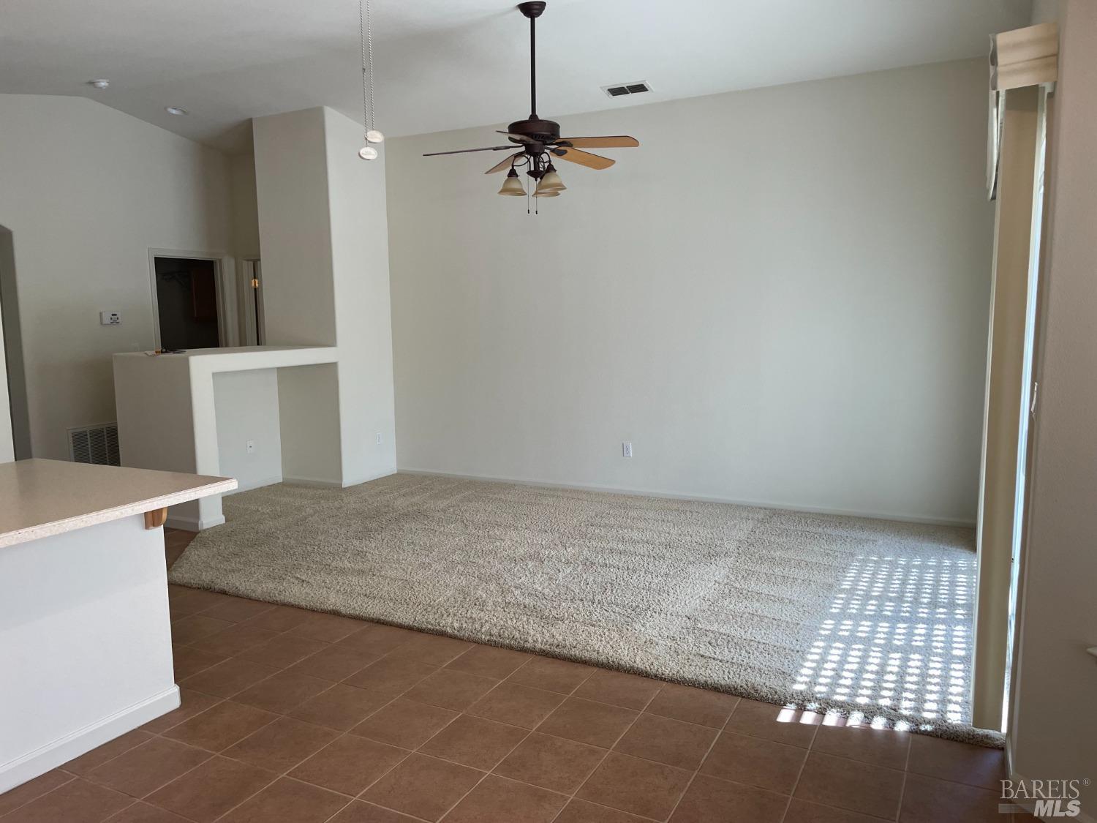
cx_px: 548
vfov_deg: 53.1
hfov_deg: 67.3
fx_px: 824
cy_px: 412
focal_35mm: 26
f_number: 1.6
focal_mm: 4.2
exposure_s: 1/120
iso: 80
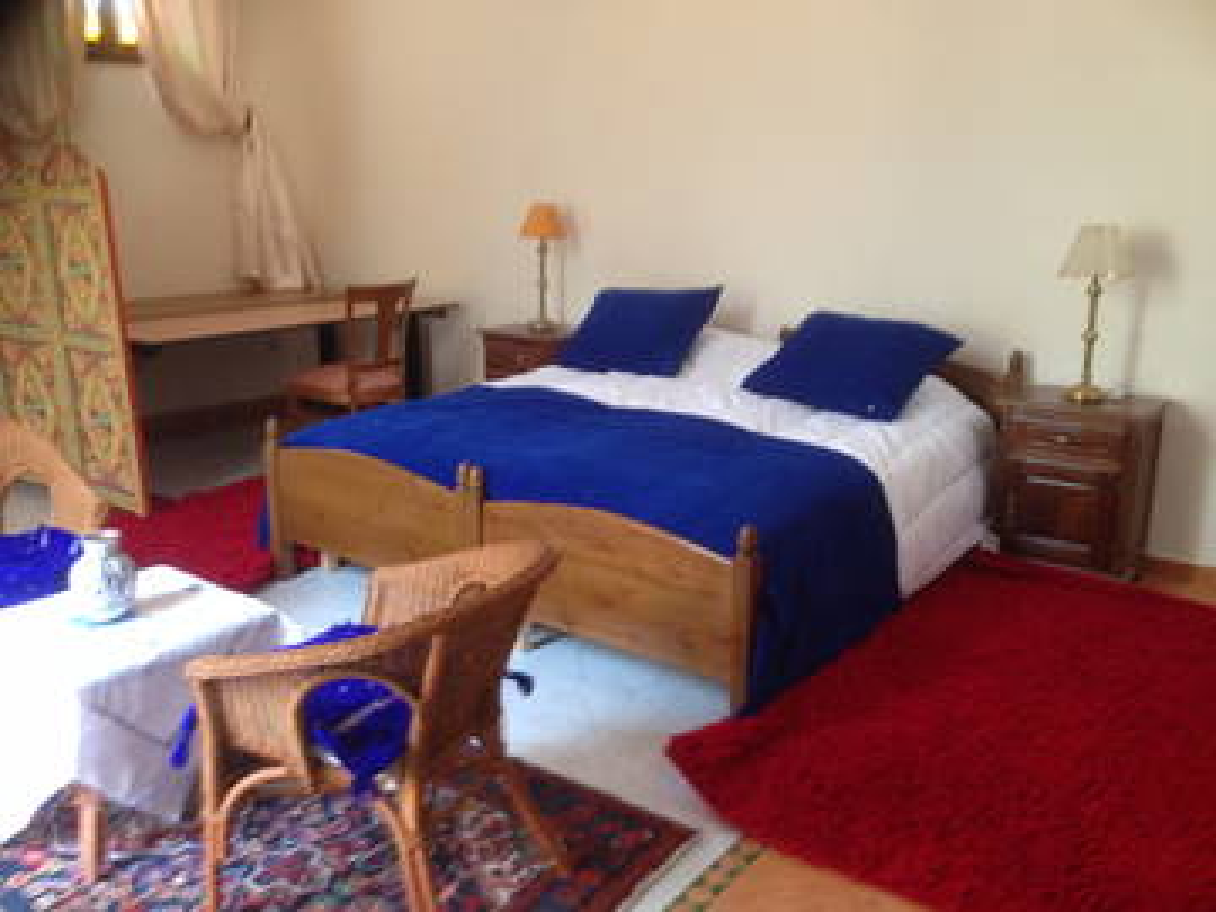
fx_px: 1159
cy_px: 456
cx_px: 608
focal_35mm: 33
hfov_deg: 55.4
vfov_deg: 42.9
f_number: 2.4
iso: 250
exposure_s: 1/20
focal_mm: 4.12
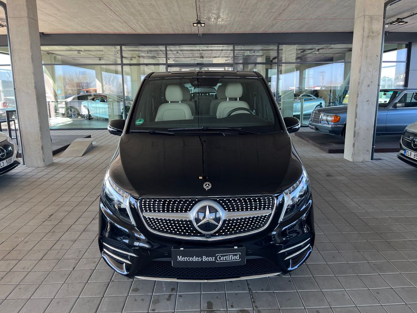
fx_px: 313
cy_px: 156
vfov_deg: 53.1
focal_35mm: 26
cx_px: 208
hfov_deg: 67.3
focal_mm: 5.1
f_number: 1.6
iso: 50
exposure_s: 1/122
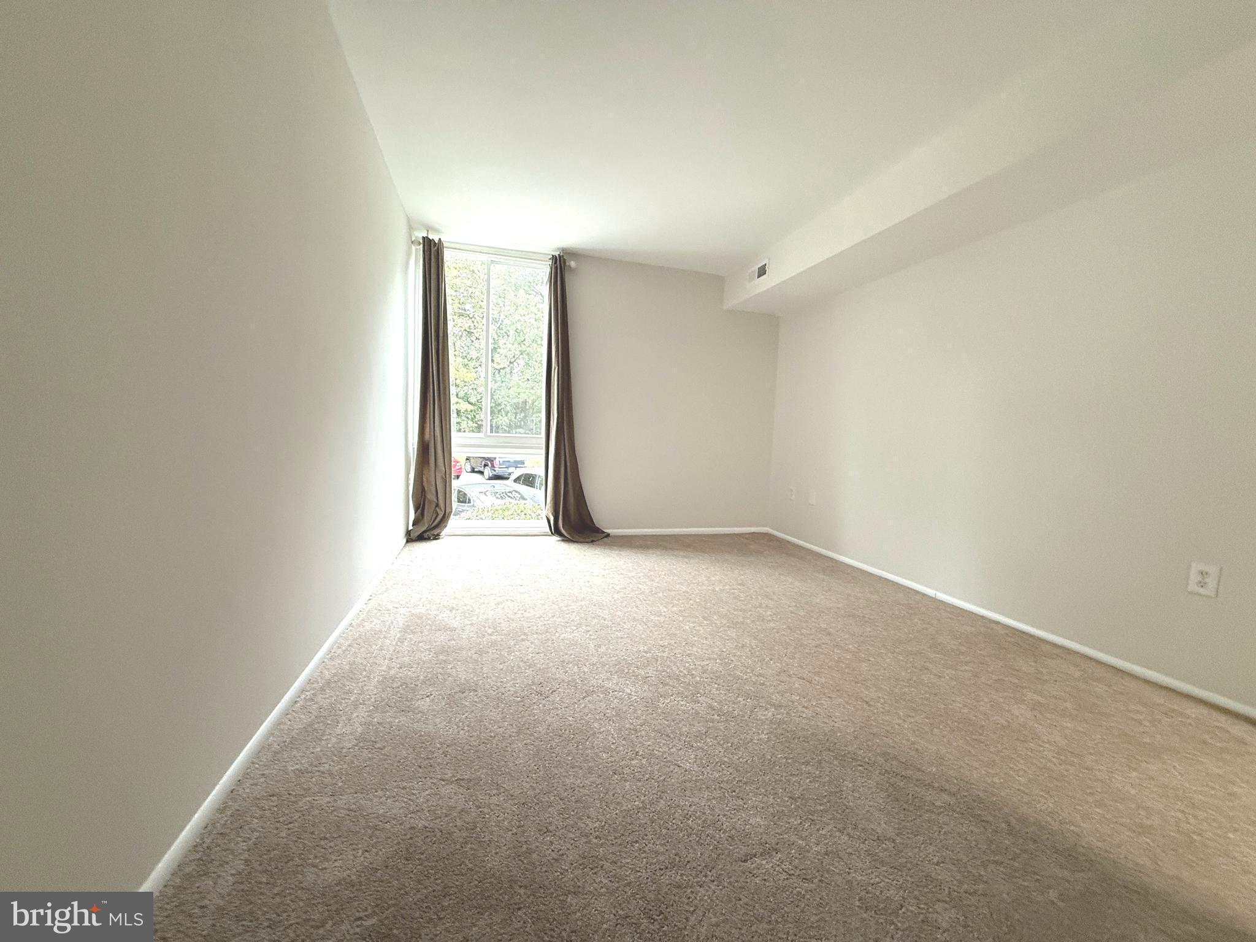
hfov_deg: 102.1
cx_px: 628
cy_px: 471
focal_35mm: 14
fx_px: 508
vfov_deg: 85.7
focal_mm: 2.22
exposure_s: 1/60
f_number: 2.2
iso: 250
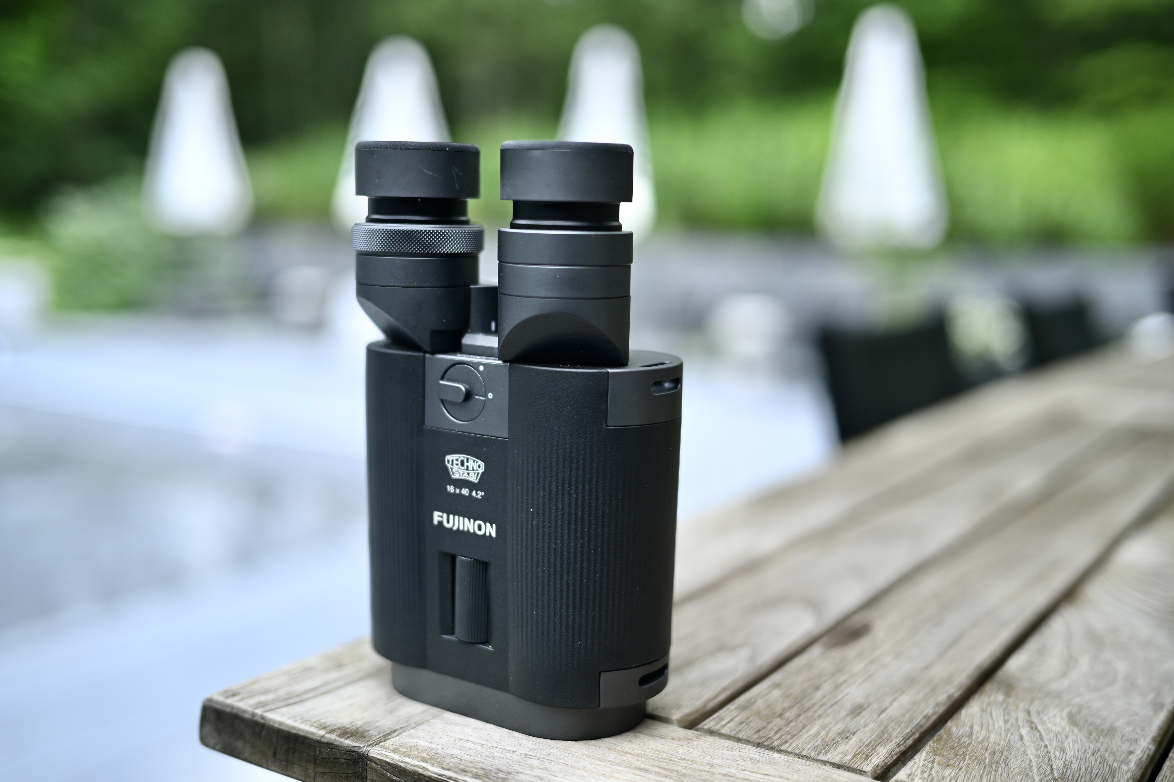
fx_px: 1304
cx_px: 587
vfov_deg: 33.4
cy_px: 391
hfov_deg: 48.5
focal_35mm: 40
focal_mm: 40
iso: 100
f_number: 2
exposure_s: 1/200
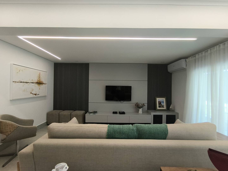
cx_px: 114
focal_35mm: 16
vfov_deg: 78.1
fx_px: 105
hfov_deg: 94.5
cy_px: 86
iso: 125
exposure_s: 1/60
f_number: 2.2
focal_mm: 1.65
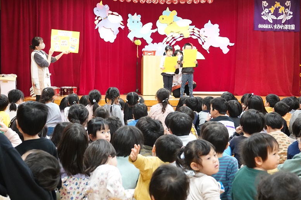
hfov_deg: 31.9
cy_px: 99
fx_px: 526
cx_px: 155
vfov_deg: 21.6
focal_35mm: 63
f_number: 3.5
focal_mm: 22.19
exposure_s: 1/80
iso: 3200
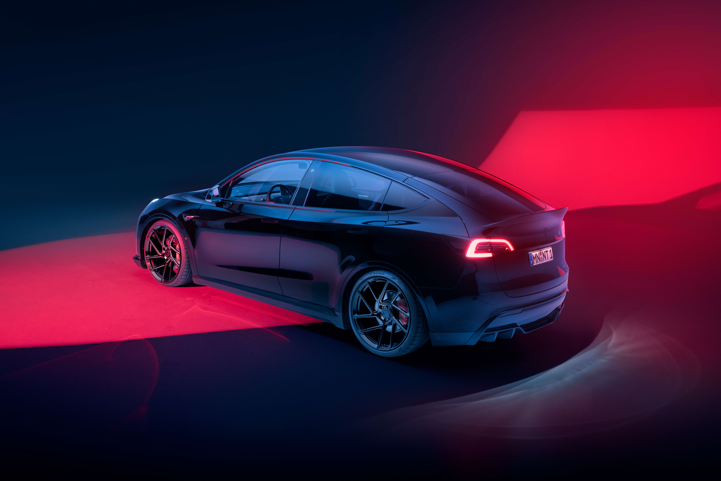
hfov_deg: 48.8
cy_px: 240
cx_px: 360
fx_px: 795
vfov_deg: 33.6
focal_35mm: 40
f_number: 6.3
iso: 400
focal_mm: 39.7
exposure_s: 1.3
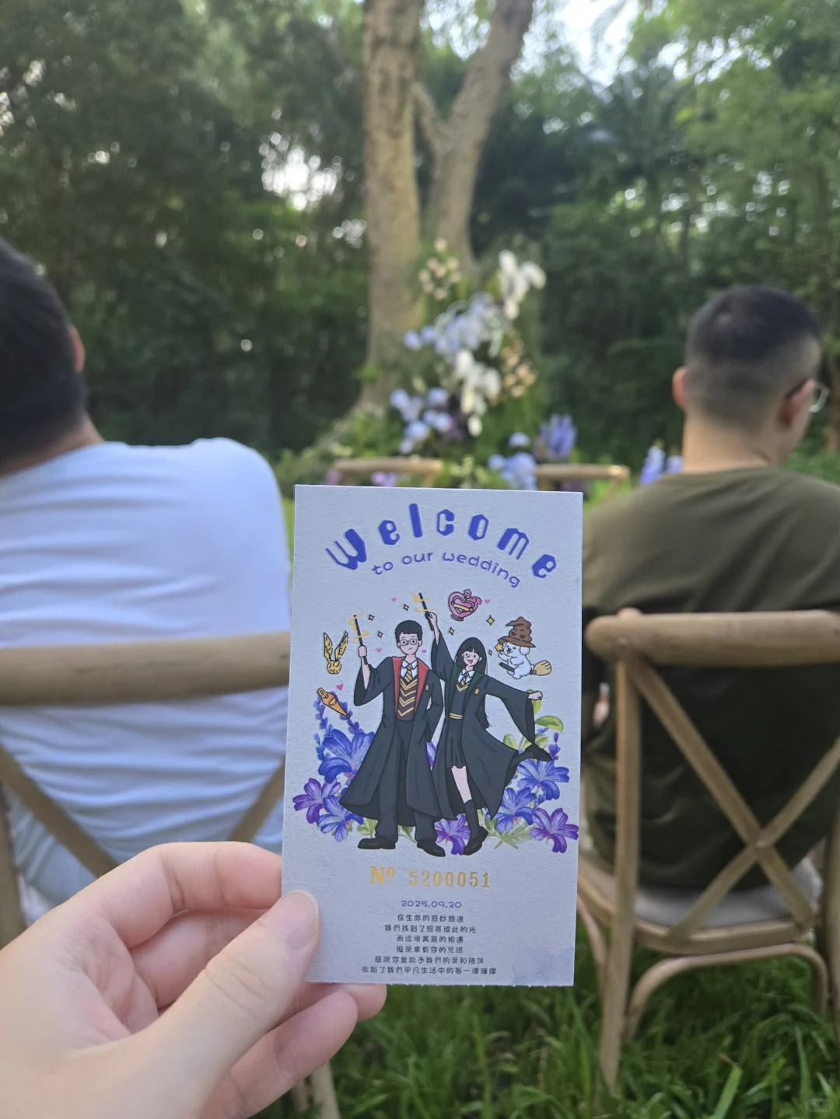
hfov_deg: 58.9
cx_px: 420
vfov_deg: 73.9
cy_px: 560
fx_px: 744
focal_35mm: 23
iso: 200
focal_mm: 5.4
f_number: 1.8
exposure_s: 1/100
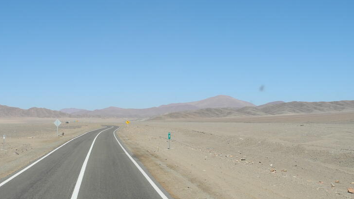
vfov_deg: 27.4
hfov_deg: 47.1
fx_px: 404
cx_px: 144
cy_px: 146
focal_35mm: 43
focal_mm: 6
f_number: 4
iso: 100
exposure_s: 1/1000
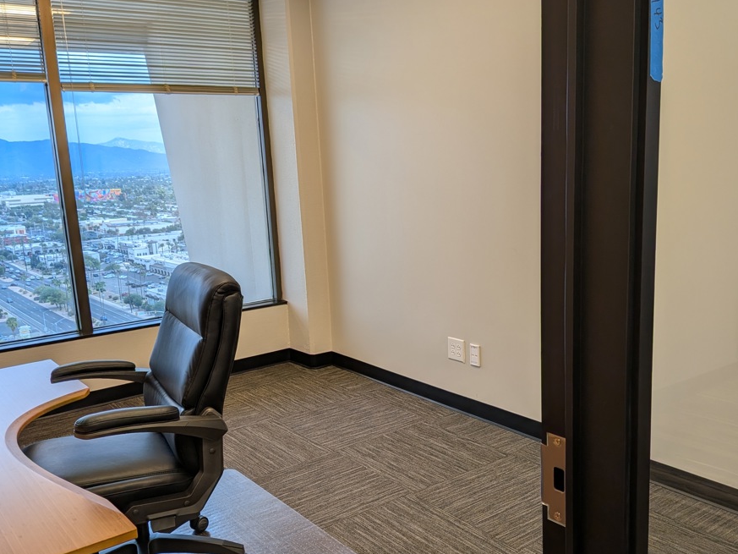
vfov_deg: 42.8
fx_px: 704
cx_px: 379
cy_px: 323
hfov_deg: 55.3
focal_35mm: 33
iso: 23
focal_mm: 4.53
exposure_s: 1/62.9
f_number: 1.7
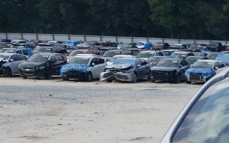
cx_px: 363
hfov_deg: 19.3
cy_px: 260
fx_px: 568
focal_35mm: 91
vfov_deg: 13.0
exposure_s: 1/2500
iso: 50
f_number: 1.5
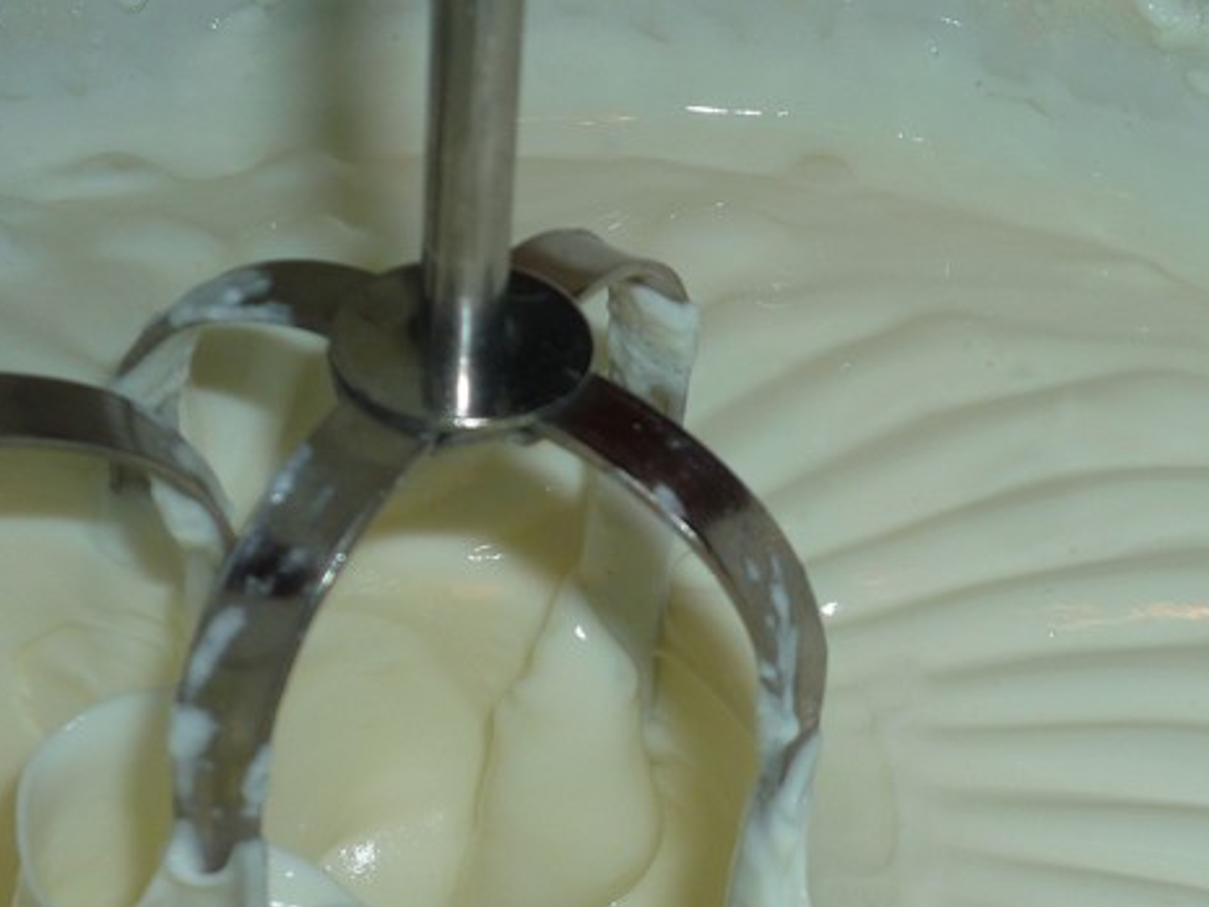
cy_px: 751
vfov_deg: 17.0
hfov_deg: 22.6
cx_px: 816
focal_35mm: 86
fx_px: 3004
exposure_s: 1/40
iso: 100
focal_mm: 8.8
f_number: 4.9
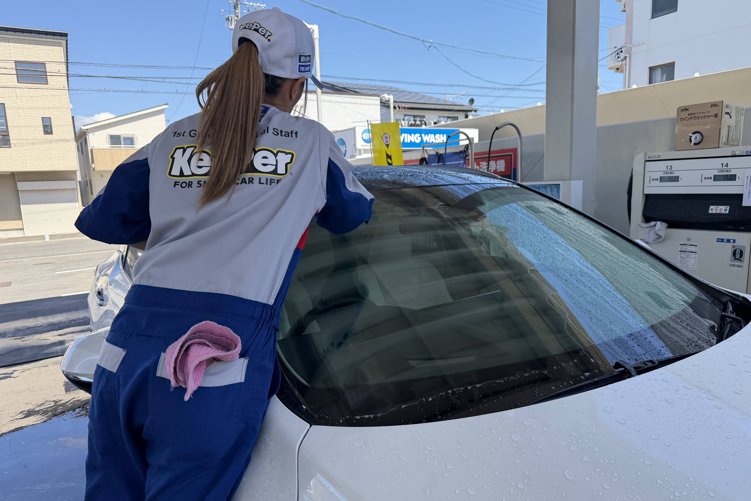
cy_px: 276
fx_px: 521
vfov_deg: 51.2
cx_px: 376
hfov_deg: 71.5
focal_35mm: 25
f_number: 1.78
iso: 100
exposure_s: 1/1493
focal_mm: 6.76
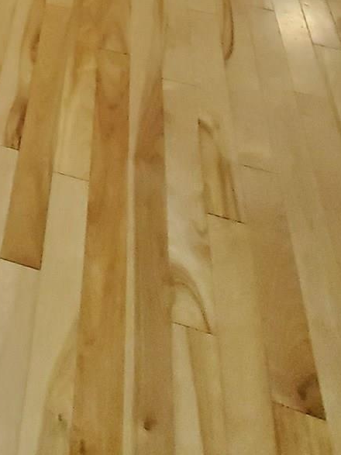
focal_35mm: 51
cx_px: -47
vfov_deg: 22.2
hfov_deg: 26.1
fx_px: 670
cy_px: -363
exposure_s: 1/30
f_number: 2.2
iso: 640
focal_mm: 1.8
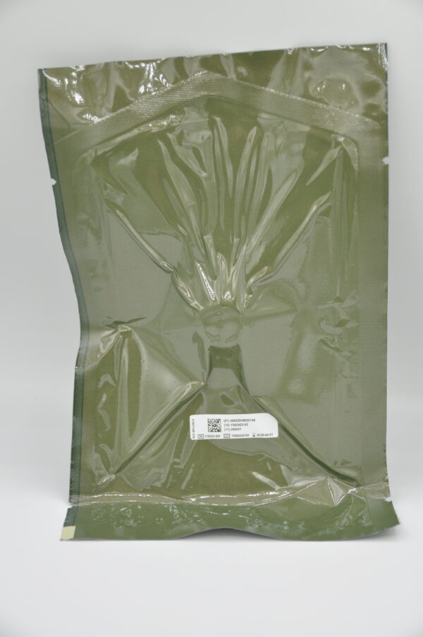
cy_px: 318
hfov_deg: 28.0
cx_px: 212
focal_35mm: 48
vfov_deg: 41.2
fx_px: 848
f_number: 2.8
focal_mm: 32
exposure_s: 1/750
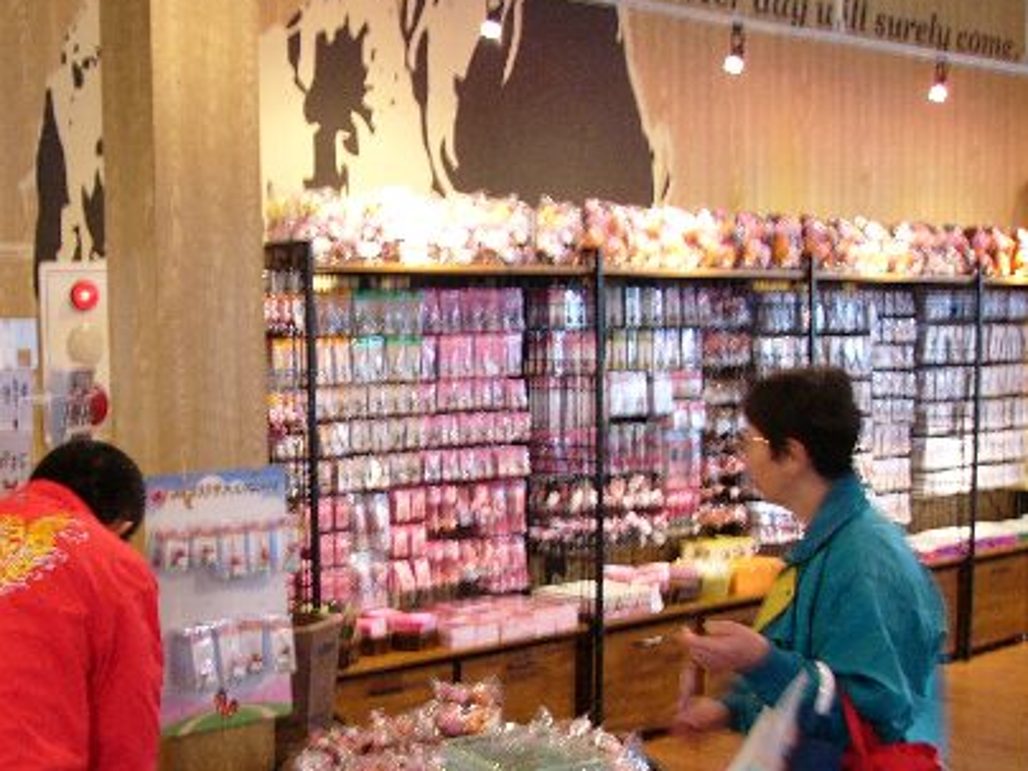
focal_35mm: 57
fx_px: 1693
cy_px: 532
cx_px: 303
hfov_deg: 33.3
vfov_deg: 25.5
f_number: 2.8
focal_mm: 6
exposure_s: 1/5
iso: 100
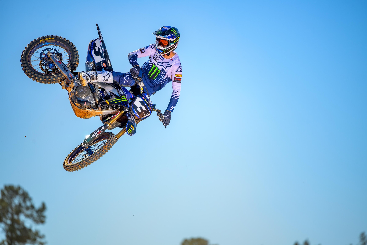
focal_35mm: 300
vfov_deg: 4.6
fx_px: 3058
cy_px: 122
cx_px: 184
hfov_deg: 6.9
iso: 100
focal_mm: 300
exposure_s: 1/1250
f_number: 4
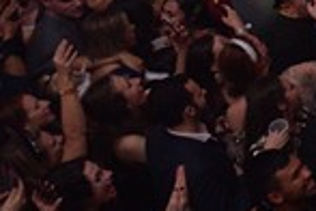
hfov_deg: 10.5
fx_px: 1194
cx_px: 950
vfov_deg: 9.4
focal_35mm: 136
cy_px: -225
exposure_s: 1/80
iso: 2000
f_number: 4
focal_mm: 20
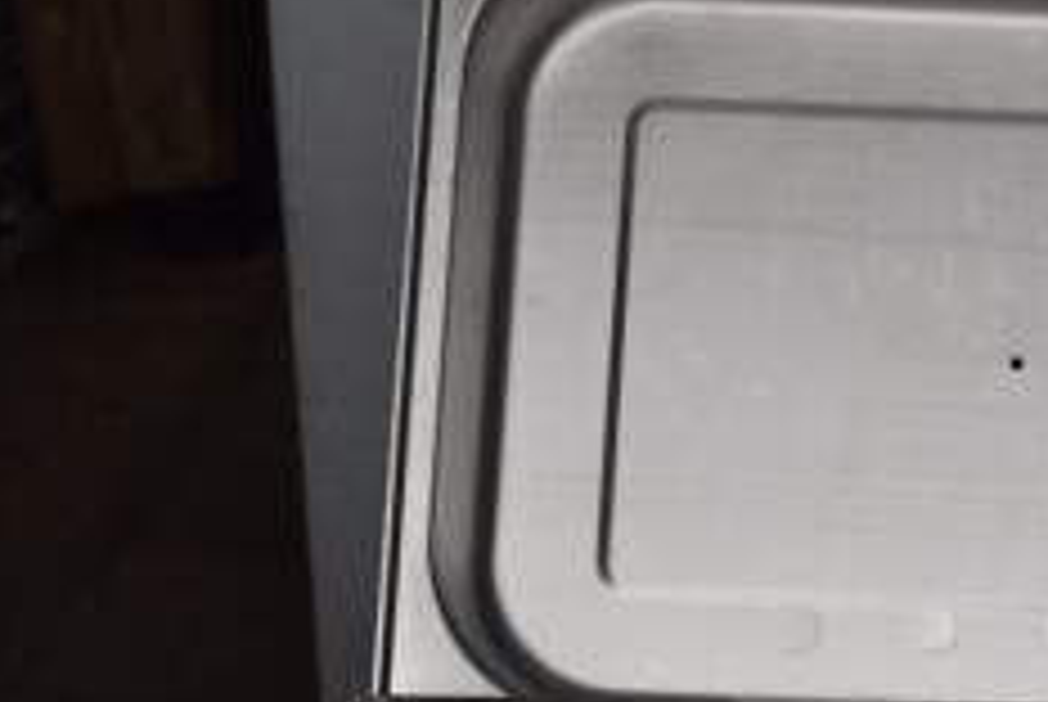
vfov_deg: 13.2
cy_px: 810
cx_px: 1070
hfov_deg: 19.4
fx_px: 2973
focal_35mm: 102
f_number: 6.3
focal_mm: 26
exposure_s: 1/200
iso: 200
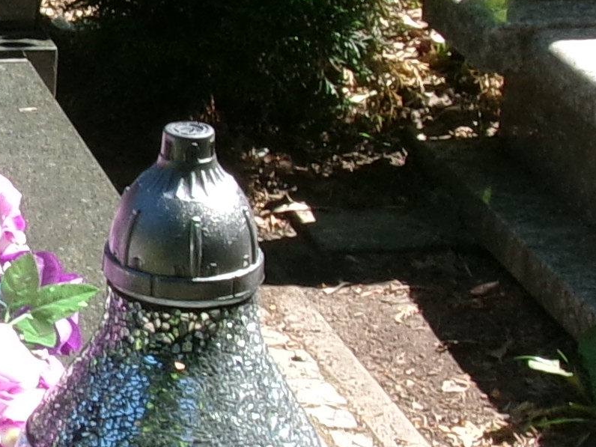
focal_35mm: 162
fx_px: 2789
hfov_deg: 11.5
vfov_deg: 9.2
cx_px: -407
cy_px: 184
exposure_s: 1/42
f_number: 10.8
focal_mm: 5.1
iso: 100
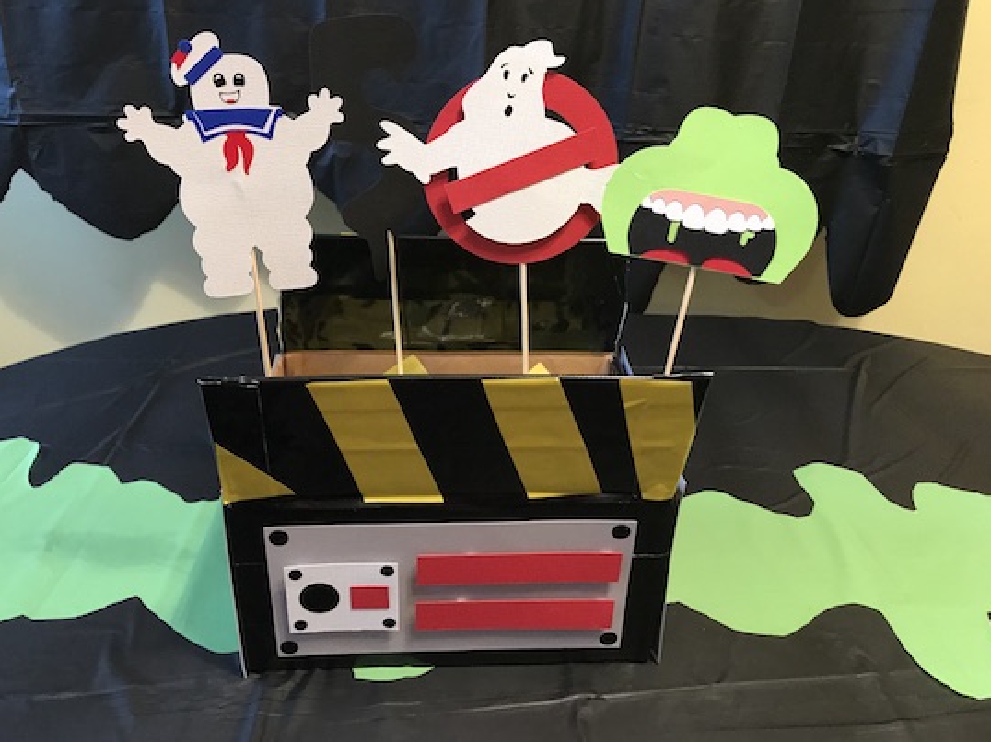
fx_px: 858
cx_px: 470
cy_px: 379
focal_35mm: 30
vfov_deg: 46.8
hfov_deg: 60.0
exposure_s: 1/11
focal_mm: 3.99
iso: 100
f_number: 1.8
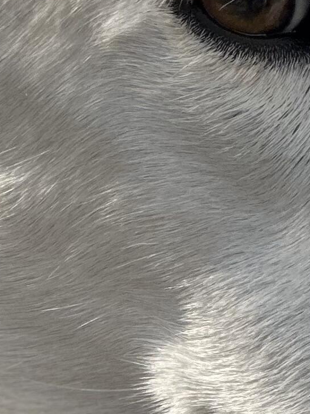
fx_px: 5076
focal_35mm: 425
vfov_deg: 4.7
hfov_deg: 3.5
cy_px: 164
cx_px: 322
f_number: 2.8
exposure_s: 1/159
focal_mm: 9
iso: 25
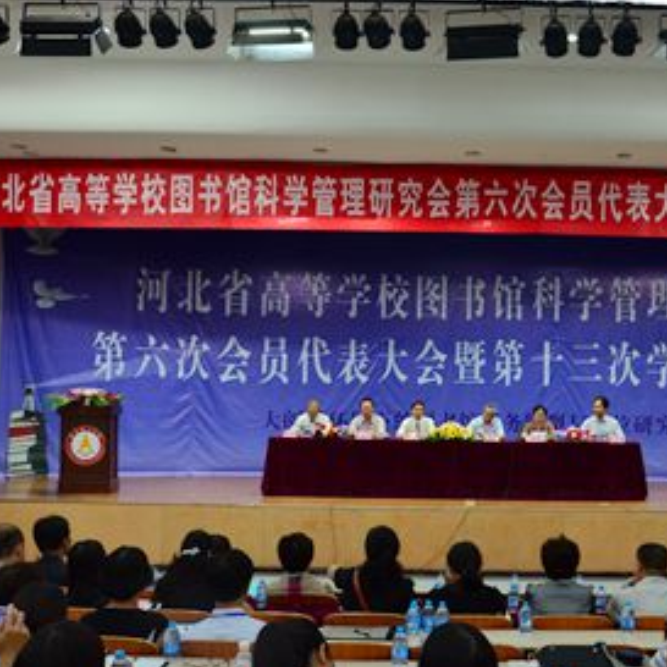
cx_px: 474
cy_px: 337
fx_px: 937
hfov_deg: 38.5
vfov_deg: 39.2
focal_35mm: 43
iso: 1100
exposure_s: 1/30
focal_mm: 22
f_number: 10
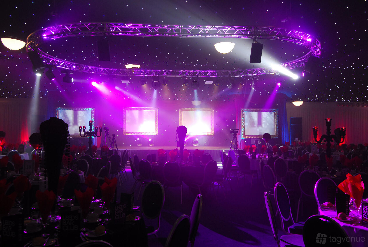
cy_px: 124
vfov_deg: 43.7
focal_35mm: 30
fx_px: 307
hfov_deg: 61.9
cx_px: 184
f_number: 6.3
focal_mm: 20
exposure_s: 1/6
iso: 400
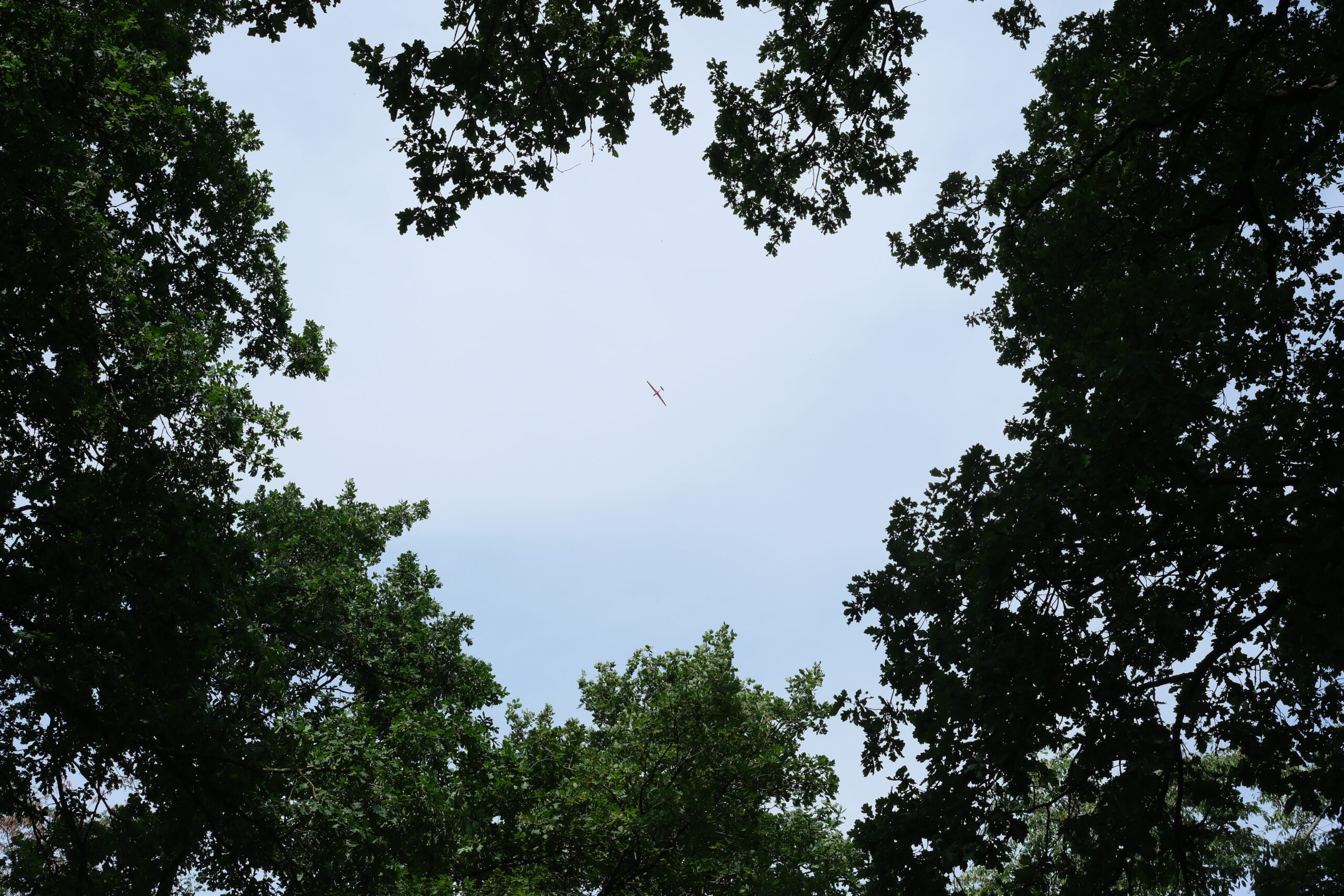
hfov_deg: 47.4
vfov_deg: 32.6
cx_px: 672
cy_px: 448
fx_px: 1531
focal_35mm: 41
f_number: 6.4
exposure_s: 1/1600
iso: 640
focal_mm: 27
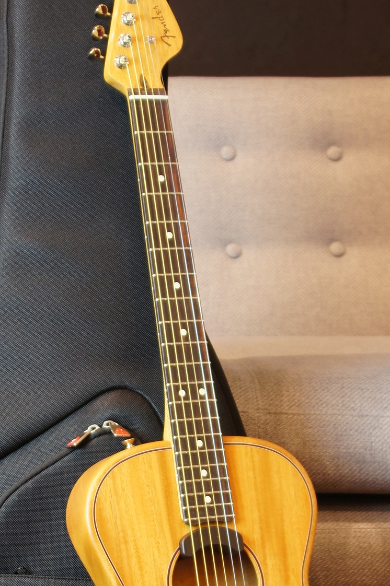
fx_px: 1742
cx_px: 129
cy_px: 395
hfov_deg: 12.8
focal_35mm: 107
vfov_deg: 19.0
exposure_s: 1/4
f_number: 4.5
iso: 100
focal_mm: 35
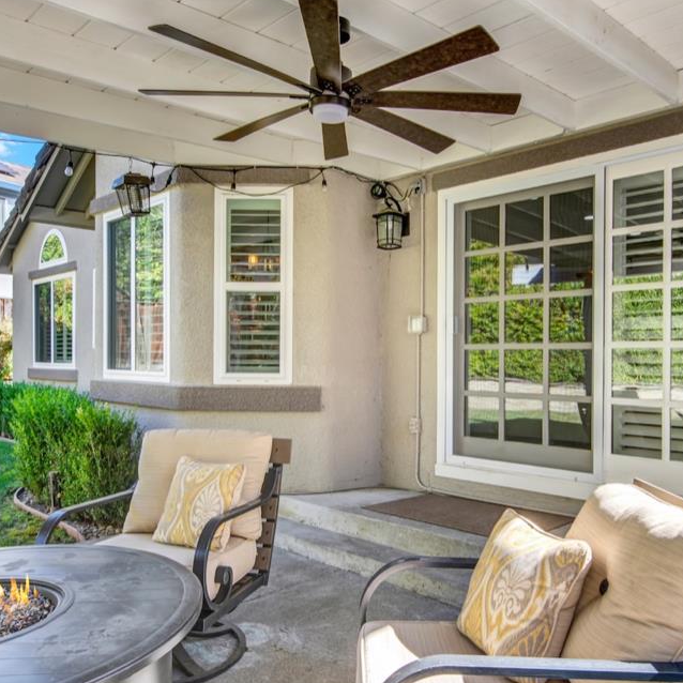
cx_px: 354
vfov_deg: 57.3
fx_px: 625
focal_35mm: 28
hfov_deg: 57.3
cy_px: 355
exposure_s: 1/25
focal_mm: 14
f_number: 14
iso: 100
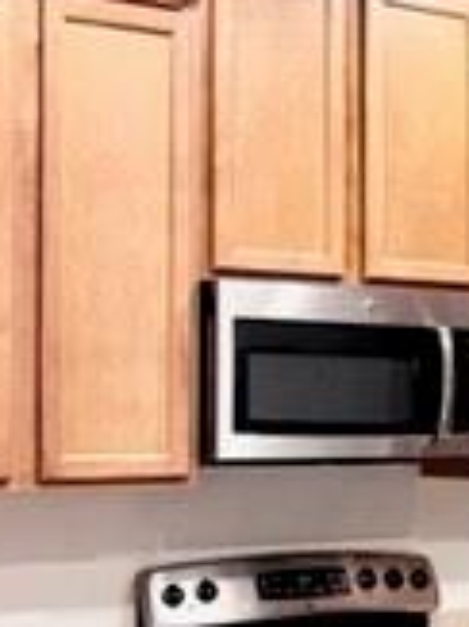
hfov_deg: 13.1
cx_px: 834
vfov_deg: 19.2
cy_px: 389
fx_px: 1845
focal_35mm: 102
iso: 160
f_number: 1.5
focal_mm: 5.7
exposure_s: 1/60
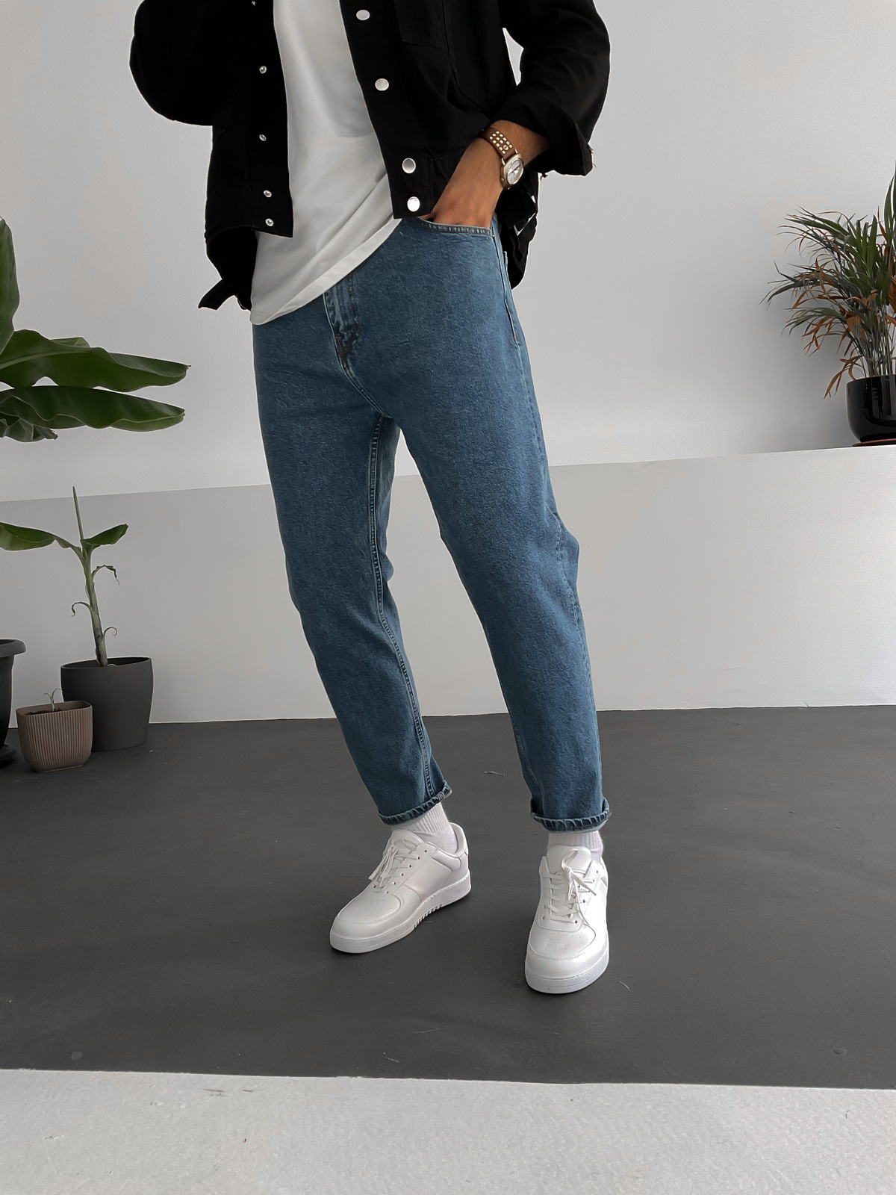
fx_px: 1001
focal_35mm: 29
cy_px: 598
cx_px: 448
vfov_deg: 61.7
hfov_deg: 48.2
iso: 64
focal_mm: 3
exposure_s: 1/120
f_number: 1.8
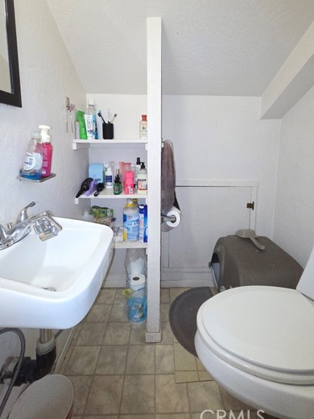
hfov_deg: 78.1
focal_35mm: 16
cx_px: 163
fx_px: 194
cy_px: 171
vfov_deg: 93.4
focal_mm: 2.2
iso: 400
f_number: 2.2
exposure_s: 1/60
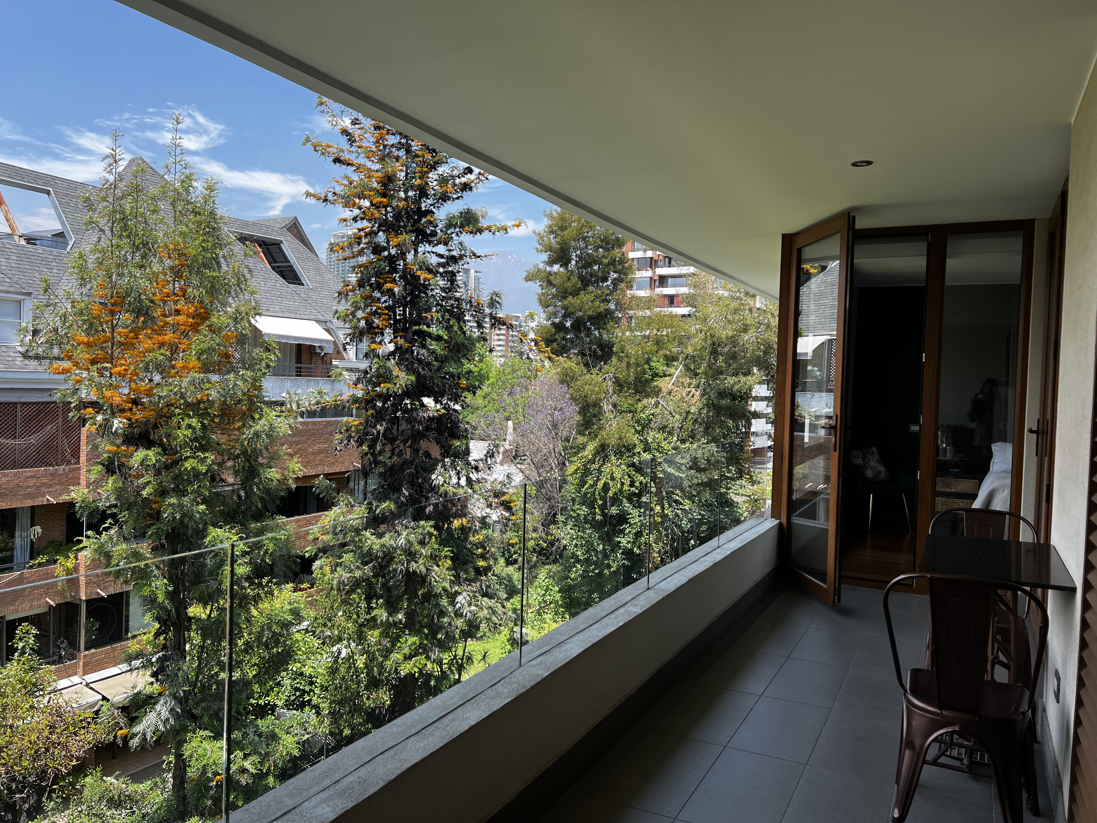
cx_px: 548
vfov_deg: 53.1
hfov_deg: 67.3
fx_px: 824
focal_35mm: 26
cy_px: 412
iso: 50
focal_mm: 5.7
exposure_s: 1/1100
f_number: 1.5
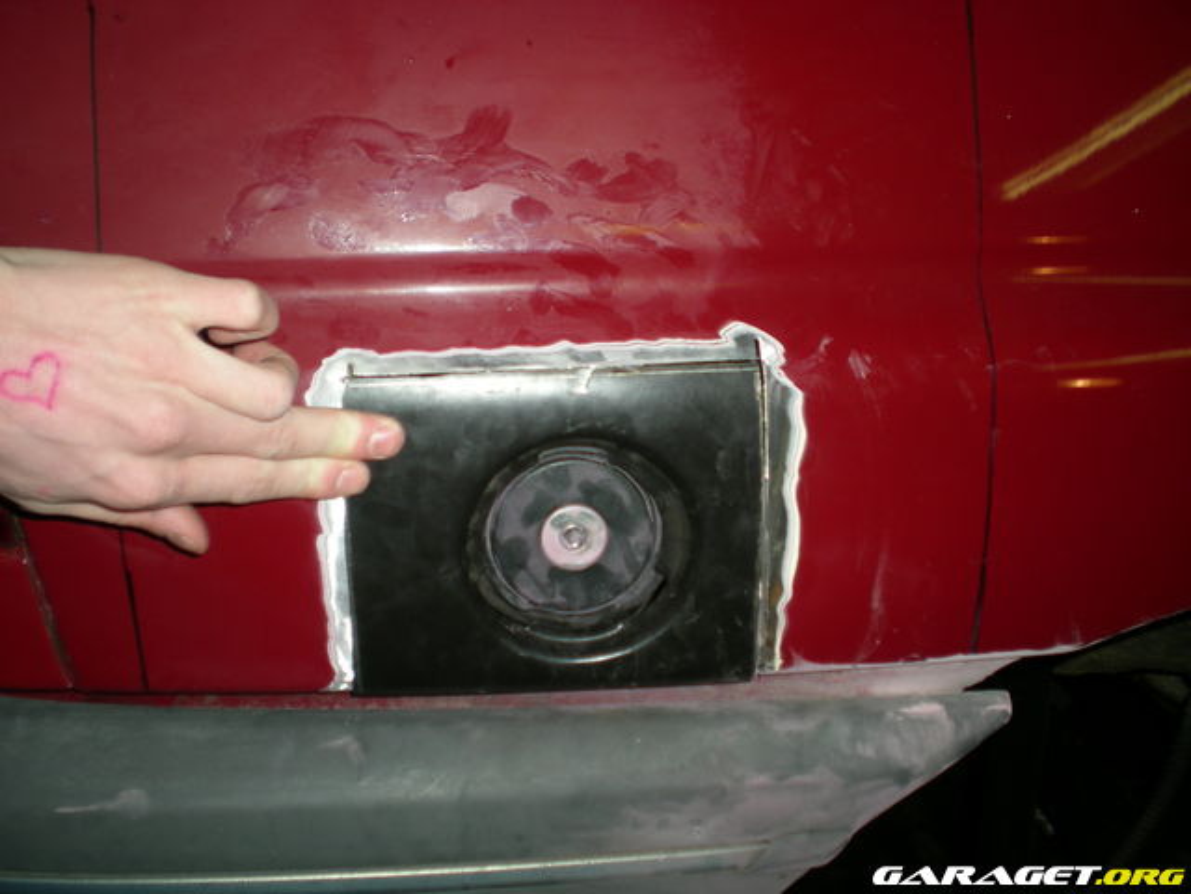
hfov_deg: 49.0
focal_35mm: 38
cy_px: 447
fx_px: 1307
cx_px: 596
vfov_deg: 37.7
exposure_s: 1/60
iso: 50
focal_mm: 6.3
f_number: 3.1
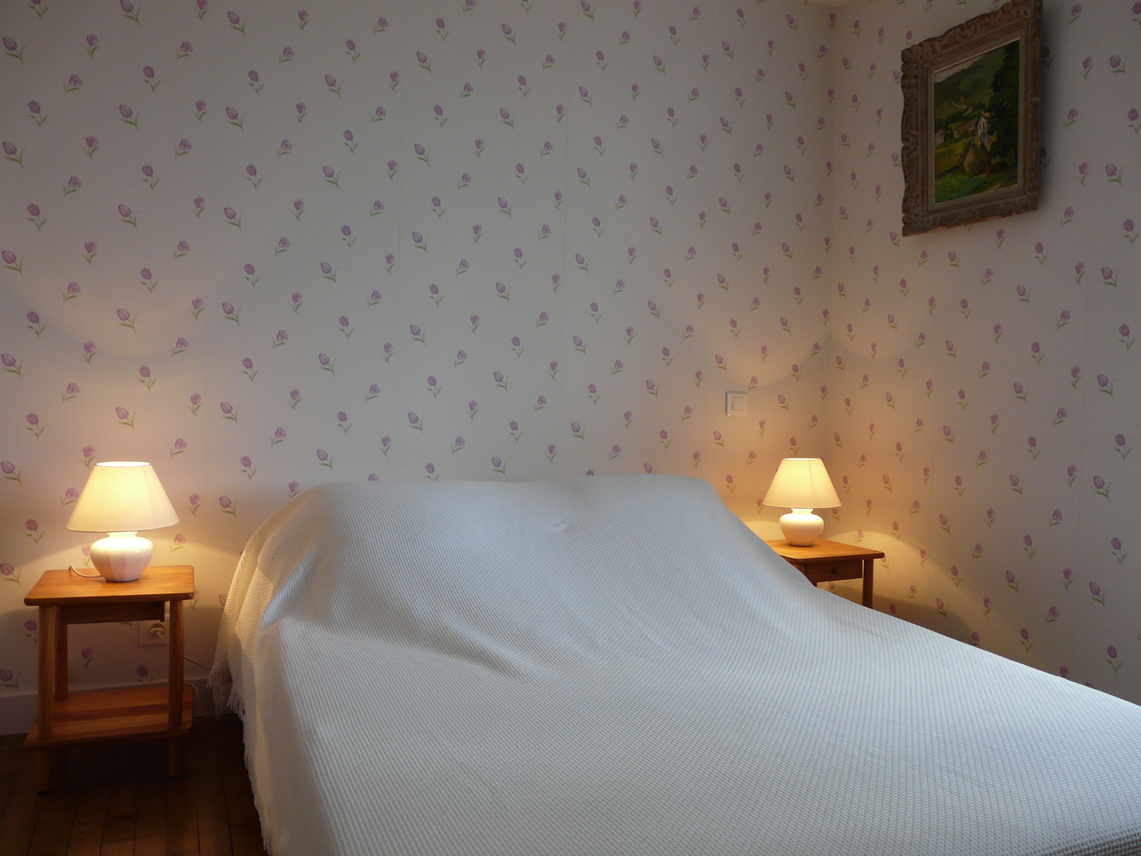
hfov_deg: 63.4
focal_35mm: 28
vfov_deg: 49.7
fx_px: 923
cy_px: 428
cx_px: 570
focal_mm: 4.6
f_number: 2.8
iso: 100
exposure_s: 1/30
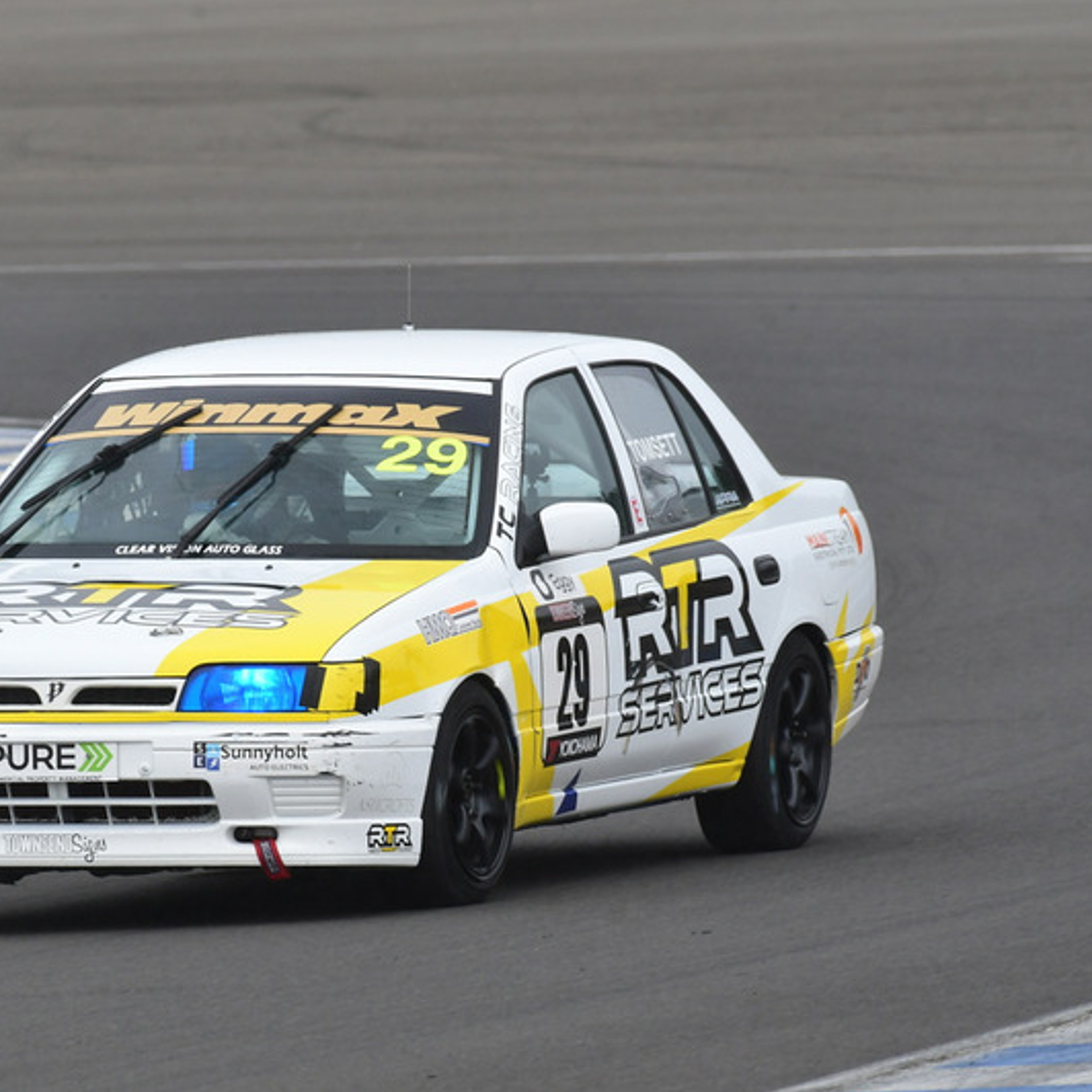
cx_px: 314
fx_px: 34227
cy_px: 546
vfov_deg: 1.8
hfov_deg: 1.8
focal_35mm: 959
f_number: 10
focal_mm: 500
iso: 640
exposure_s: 1/640
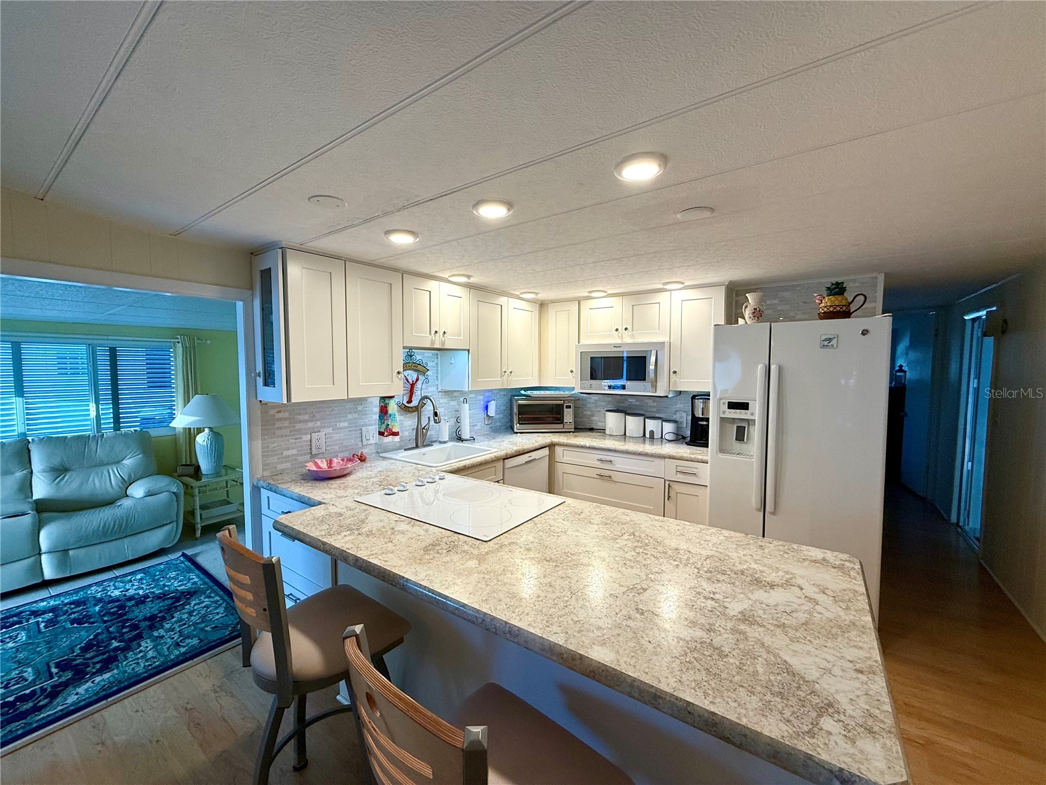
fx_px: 423
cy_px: 392
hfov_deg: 102.1
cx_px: 523
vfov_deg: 85.7
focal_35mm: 14
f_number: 2.2
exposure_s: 1/120
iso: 125
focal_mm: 2.22
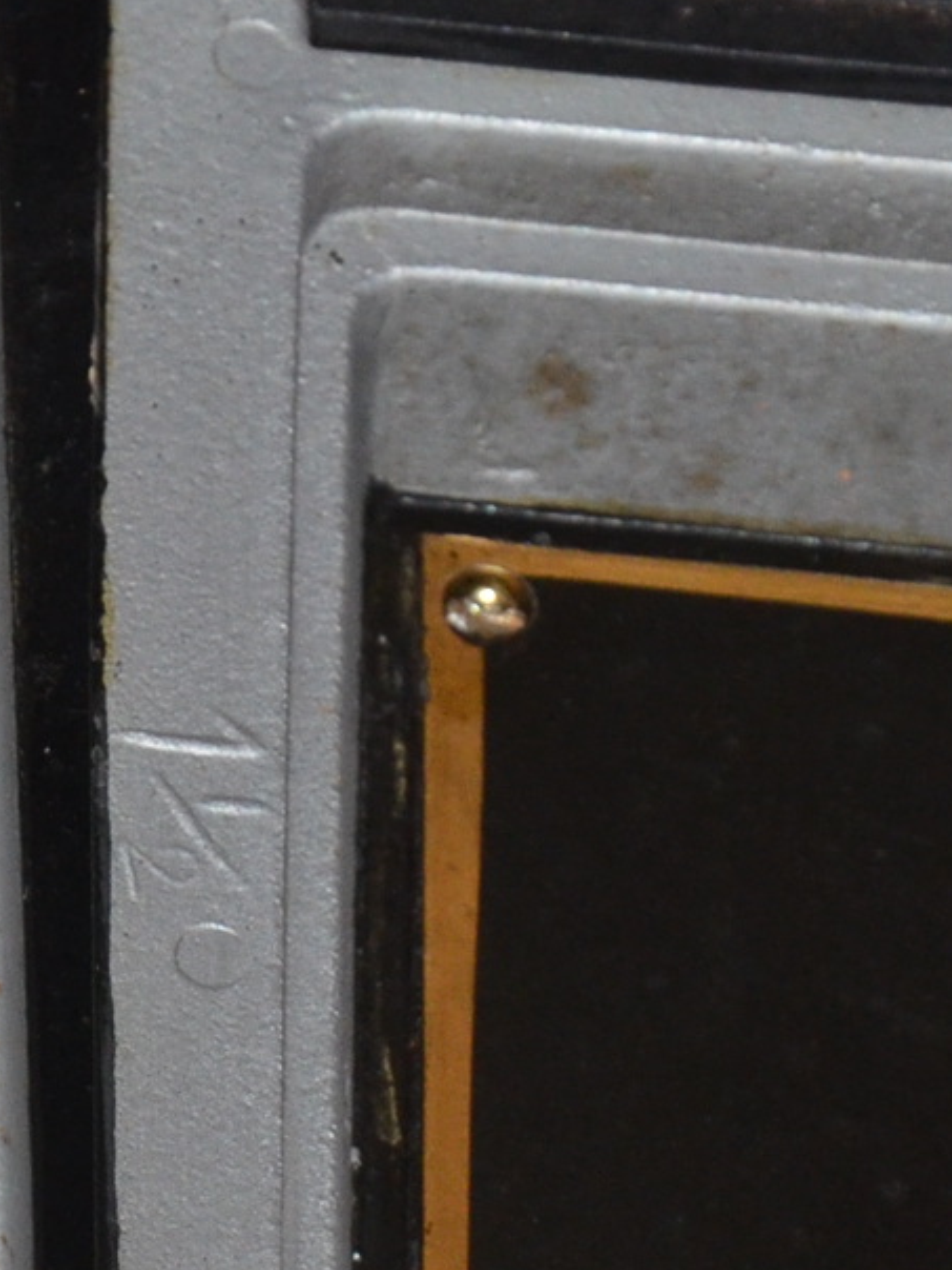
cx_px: -95
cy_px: 1289
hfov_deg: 2.4
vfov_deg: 3.2
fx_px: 22623
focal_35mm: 617
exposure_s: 1/60
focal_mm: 105
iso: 800
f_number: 5.6
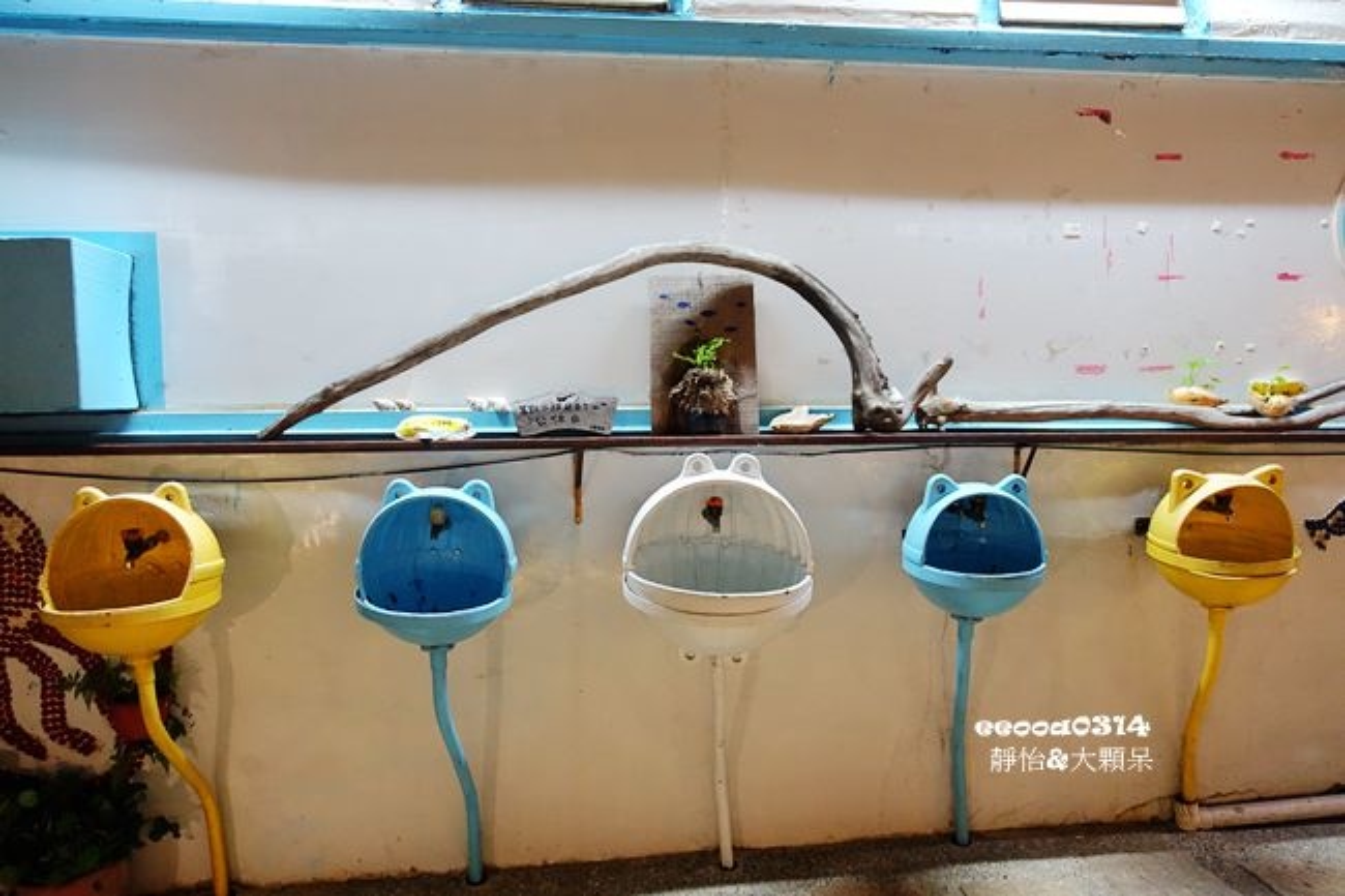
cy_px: 448
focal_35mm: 24
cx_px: 672
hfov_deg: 73.8
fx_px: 896
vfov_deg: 53.1
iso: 800
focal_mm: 8.8
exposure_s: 1/30
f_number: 1.8
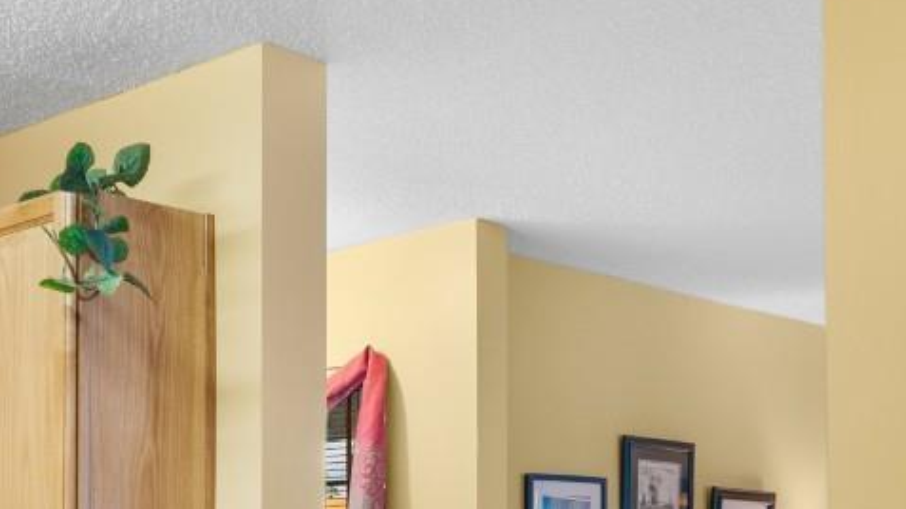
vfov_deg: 18.1
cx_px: 321
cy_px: 572
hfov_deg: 32.6
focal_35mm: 64
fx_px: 1537
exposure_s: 1/13
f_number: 4.8
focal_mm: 12
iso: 100
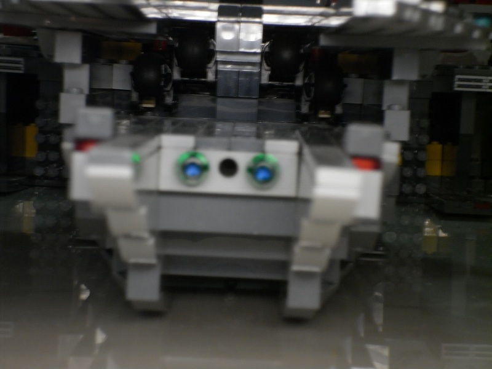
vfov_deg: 13.2
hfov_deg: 17.6
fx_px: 1592
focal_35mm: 112
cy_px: 184
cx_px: 246
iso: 200
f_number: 6.2
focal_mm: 20
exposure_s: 1/20
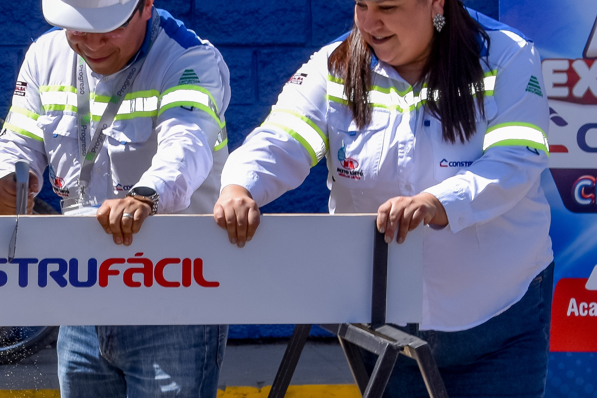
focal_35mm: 245
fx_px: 4071
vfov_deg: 5.6
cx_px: 74
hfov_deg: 8.4
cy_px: 298
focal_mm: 55
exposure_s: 1/200
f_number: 10
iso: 100
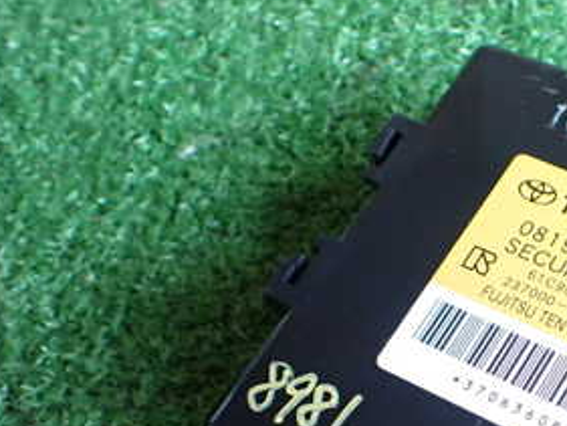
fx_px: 1049
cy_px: 390
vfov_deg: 22.4
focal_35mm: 64
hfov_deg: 28.7
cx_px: 545
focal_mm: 5.4
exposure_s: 1/125
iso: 640
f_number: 2.3
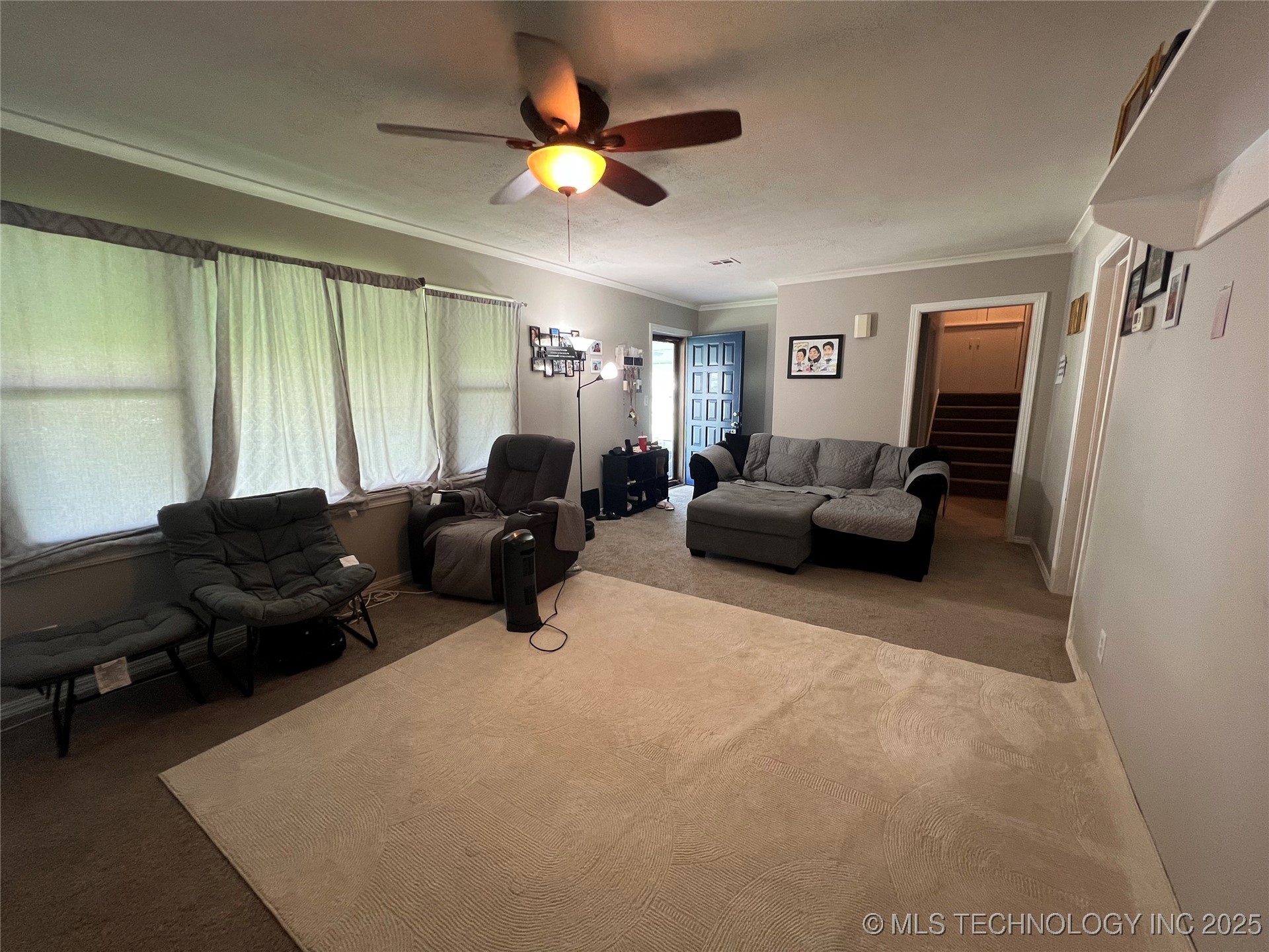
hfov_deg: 106.2
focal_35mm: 13
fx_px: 477
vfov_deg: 89.9
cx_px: 634
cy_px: 476
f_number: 1.8
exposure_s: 1/60
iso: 250
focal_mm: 1.57
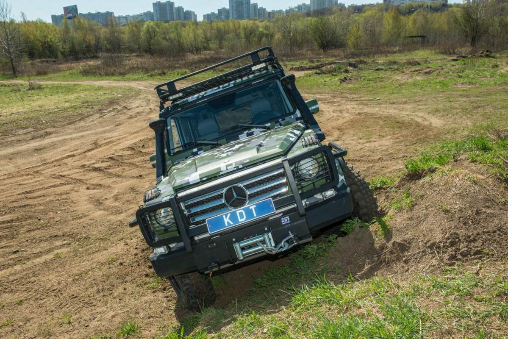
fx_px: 438
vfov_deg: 42.3
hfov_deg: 60.3
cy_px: 170
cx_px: 254
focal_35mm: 31
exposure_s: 1/320
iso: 200
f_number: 9
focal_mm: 31
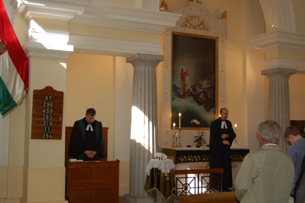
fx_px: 406
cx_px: 152
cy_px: 102
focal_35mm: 48
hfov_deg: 41.1
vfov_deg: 28.0
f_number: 4.5
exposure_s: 1/200
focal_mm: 32
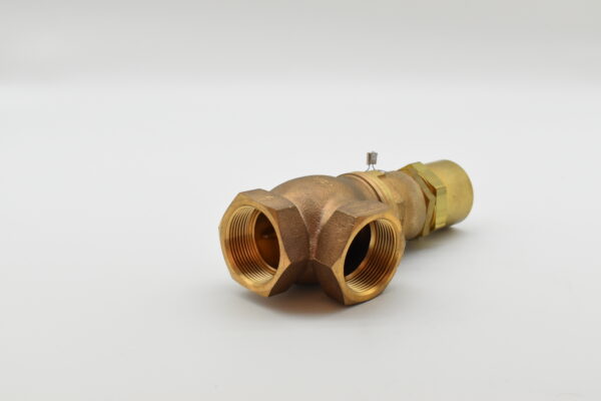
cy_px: 200
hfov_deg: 28.1
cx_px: 300
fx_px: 1202
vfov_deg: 18.9
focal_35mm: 72
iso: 1600
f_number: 8
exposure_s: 1/1250
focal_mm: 48
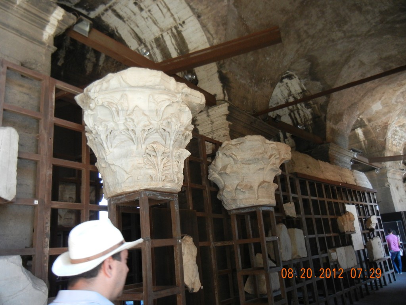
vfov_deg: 46.8
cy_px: 152
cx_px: 203
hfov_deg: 60.0
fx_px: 352
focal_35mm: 30
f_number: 3.5
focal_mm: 5.4
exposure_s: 1/63.1
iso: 400
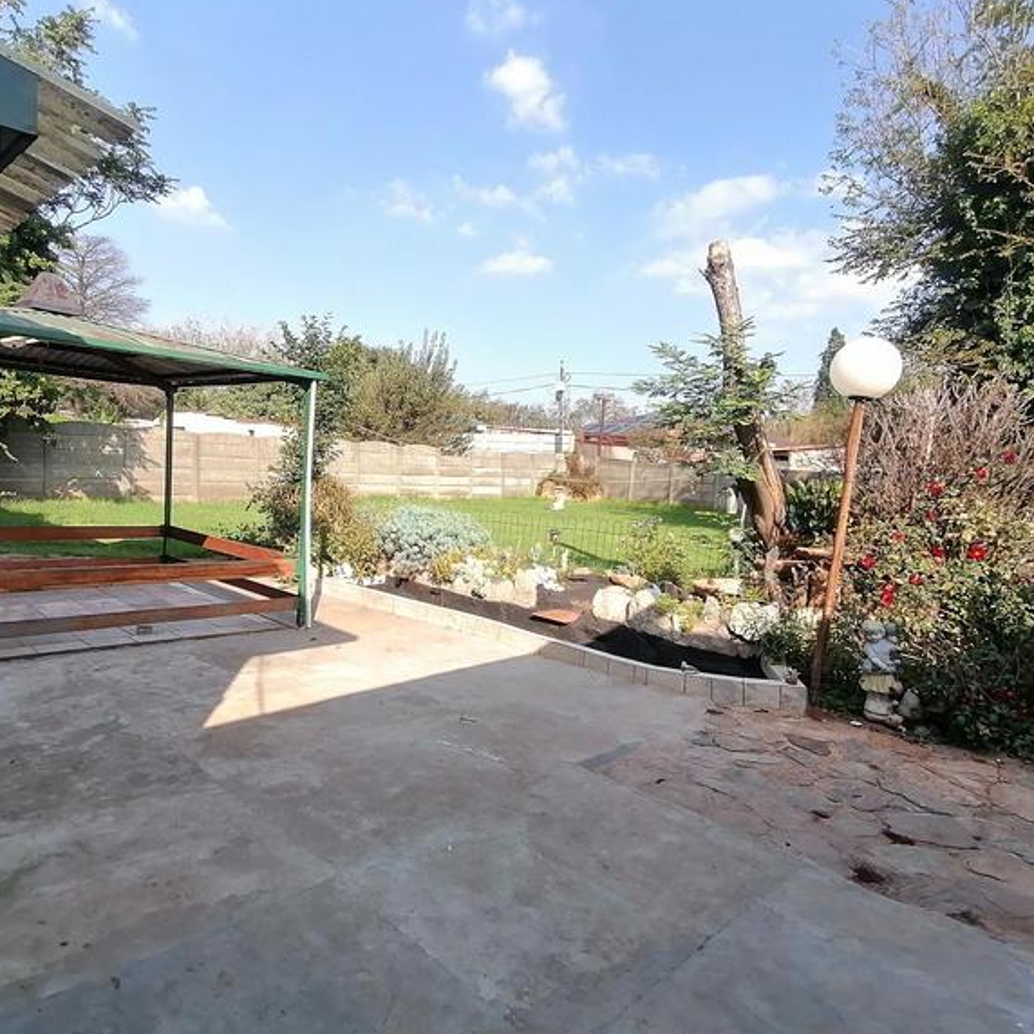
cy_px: 519
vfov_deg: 72.1
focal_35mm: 21
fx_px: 710
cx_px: 472
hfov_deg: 72.0
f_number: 2.4
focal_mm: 1.78
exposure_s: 1/474
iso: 50
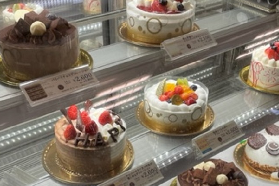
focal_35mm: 50
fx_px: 388
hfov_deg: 39.6
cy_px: 155
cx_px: 135
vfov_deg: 26.4
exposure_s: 1/445
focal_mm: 4.2
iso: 32
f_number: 1.6
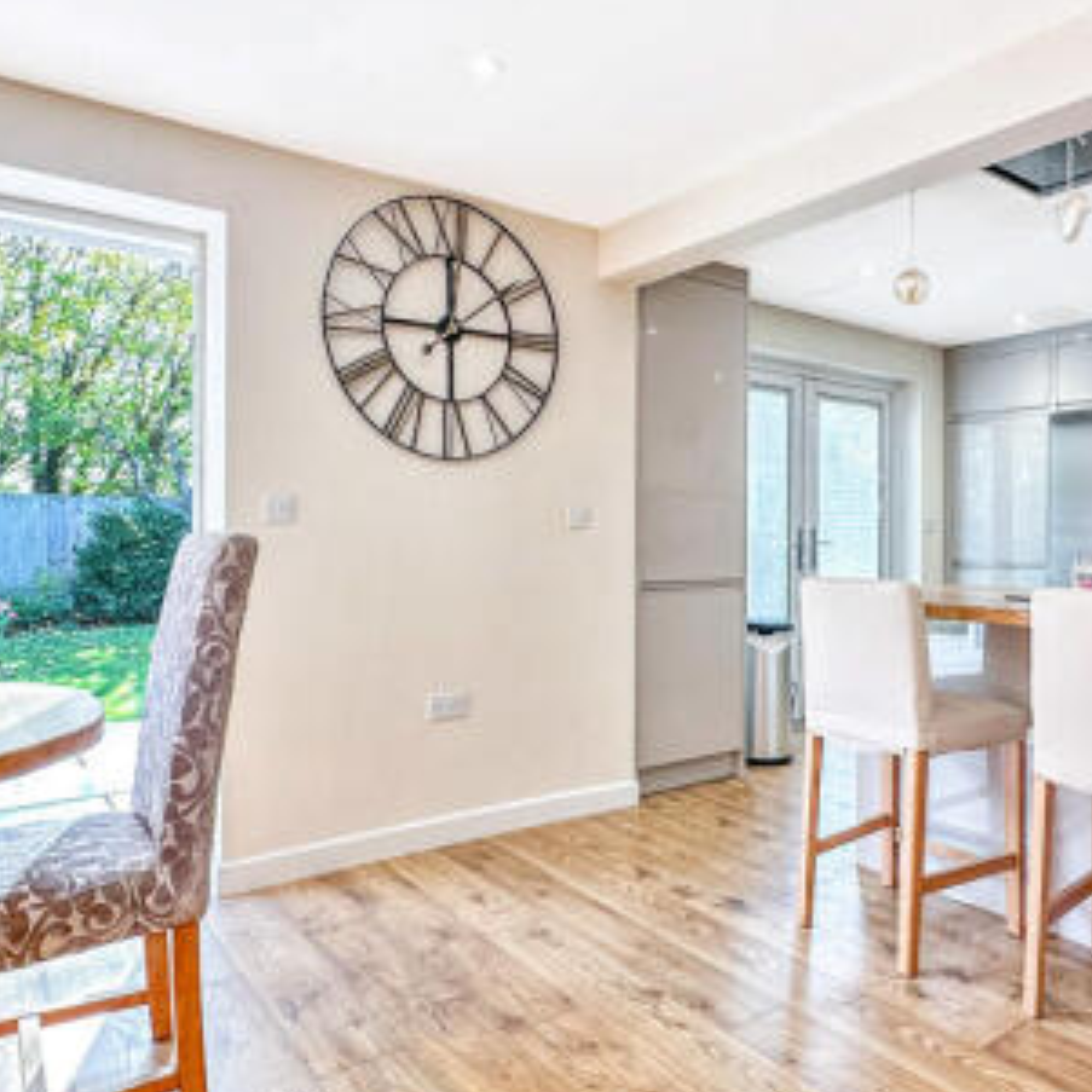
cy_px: 633
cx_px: 611
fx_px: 857
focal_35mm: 24
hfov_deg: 64.8
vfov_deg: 64.6
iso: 125
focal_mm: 2.22
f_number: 2.2
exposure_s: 1/100
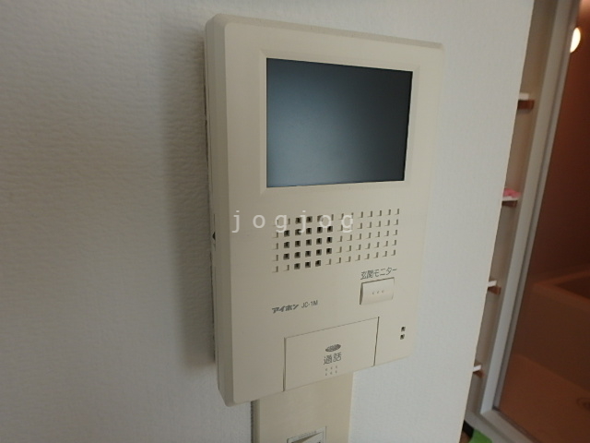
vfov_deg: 63.4
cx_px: 295
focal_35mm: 21
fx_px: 358
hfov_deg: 79.0
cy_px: 222
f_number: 3.5
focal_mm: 3.7
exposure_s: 1/50
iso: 125
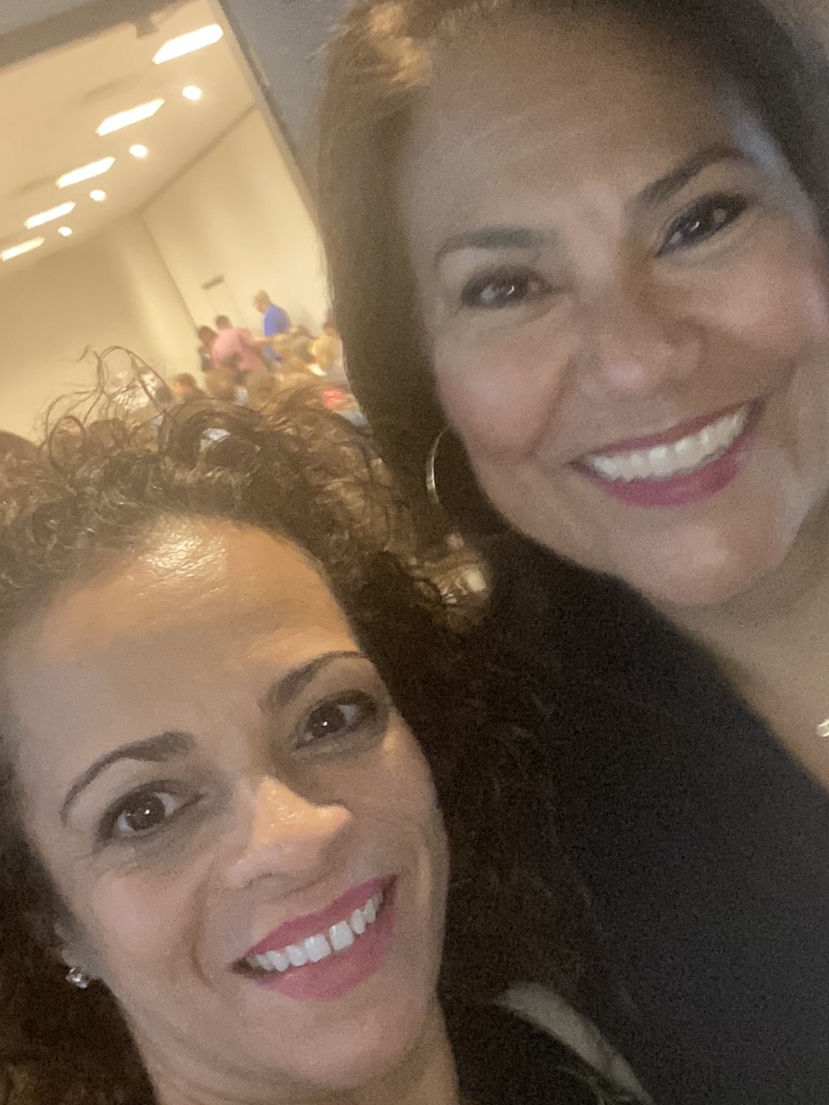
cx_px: 504
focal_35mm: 50
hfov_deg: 29.0
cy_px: 468
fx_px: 1596
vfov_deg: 38.1
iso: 640
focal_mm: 2.71
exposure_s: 1/26
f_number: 2.2
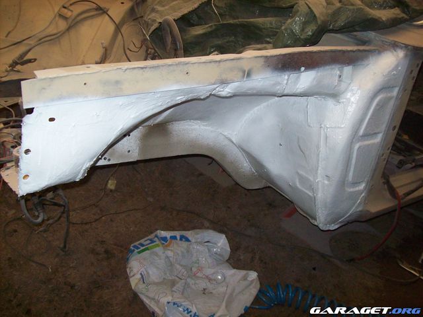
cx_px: 212
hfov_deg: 51.4
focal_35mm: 36
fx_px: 440
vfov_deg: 39.7
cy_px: 158
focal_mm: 6
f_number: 2.7
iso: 200
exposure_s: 1/64
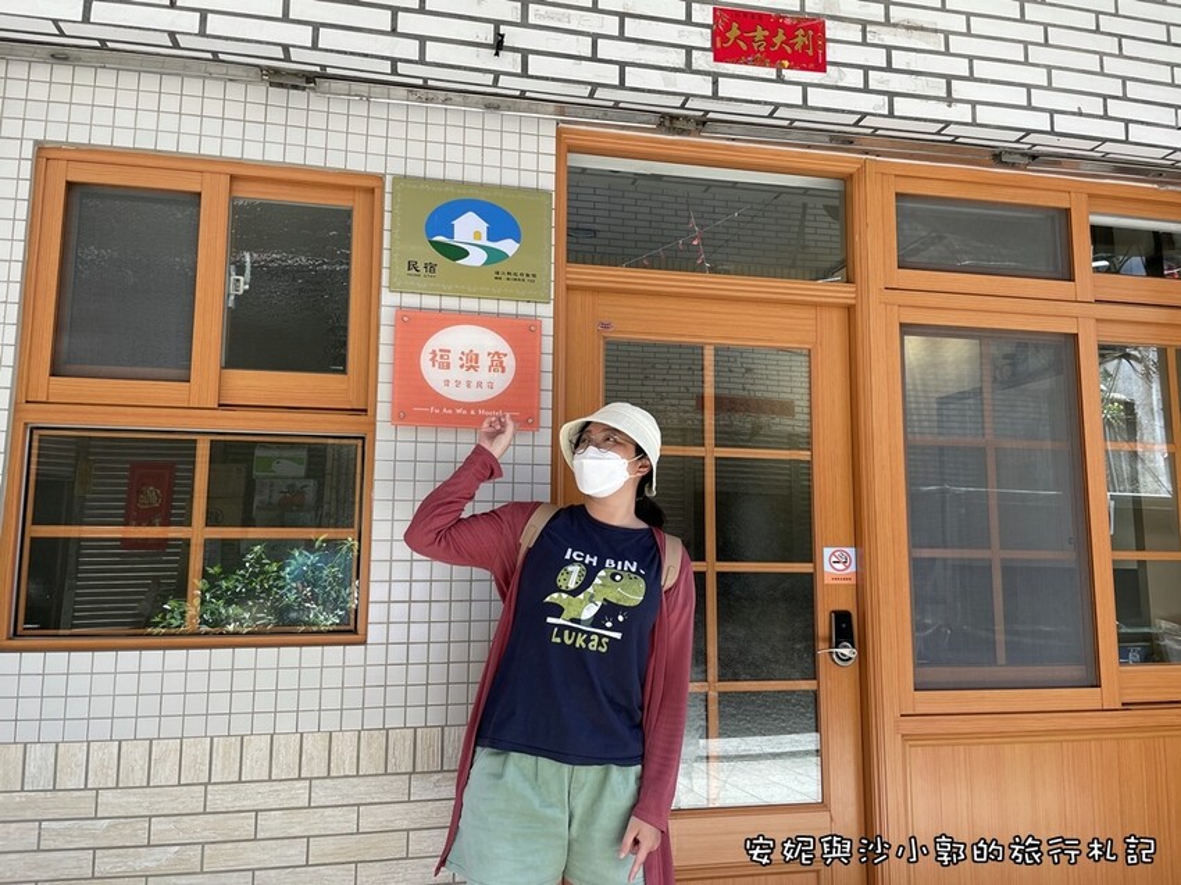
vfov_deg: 53.0
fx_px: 887
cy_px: 442
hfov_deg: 67.3
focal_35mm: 26
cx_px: 590
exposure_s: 1/269
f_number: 1.6
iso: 32
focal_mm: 4.2
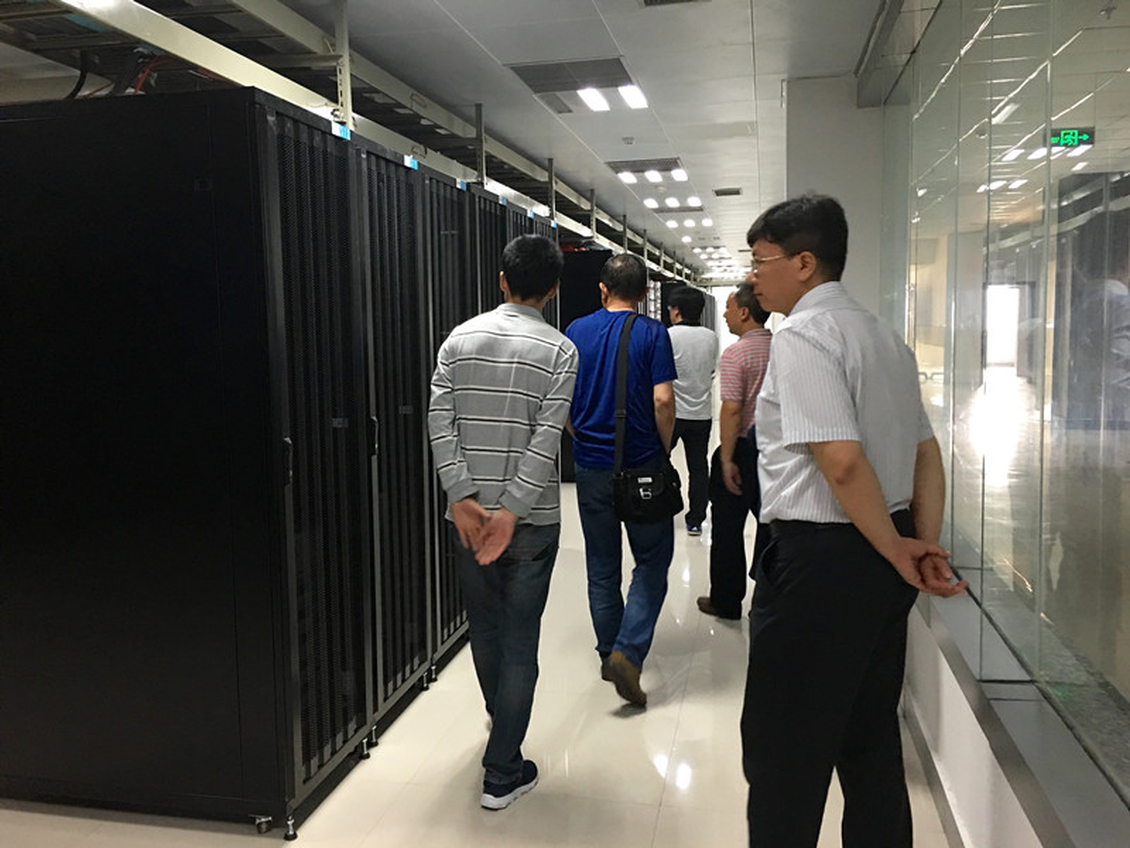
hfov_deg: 61.7
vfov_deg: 48.2
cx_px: 565
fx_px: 947
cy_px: 424
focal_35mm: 29
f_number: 2.2
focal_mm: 4.15
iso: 125
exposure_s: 1/17
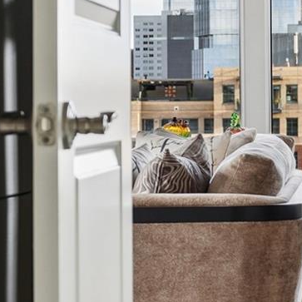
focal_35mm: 191
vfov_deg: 9.1
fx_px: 1885
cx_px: 390
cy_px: 77
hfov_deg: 9.0
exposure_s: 1/20
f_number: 4
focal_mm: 34.5
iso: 160
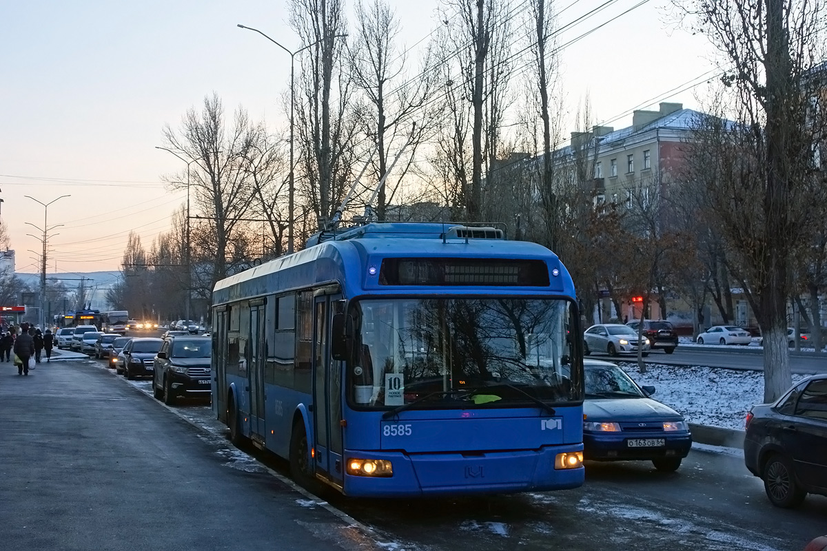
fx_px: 1011
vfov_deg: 30.5
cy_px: 276
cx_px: 414
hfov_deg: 44.5
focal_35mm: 44
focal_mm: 16.2
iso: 125
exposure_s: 1/100
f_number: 3.2
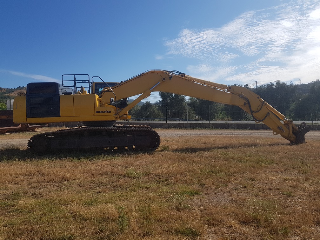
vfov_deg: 53.1
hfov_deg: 67.3
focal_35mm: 26
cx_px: 160
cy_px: 120
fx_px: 240
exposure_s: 1/3512
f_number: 1.7
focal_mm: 4.2
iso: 40
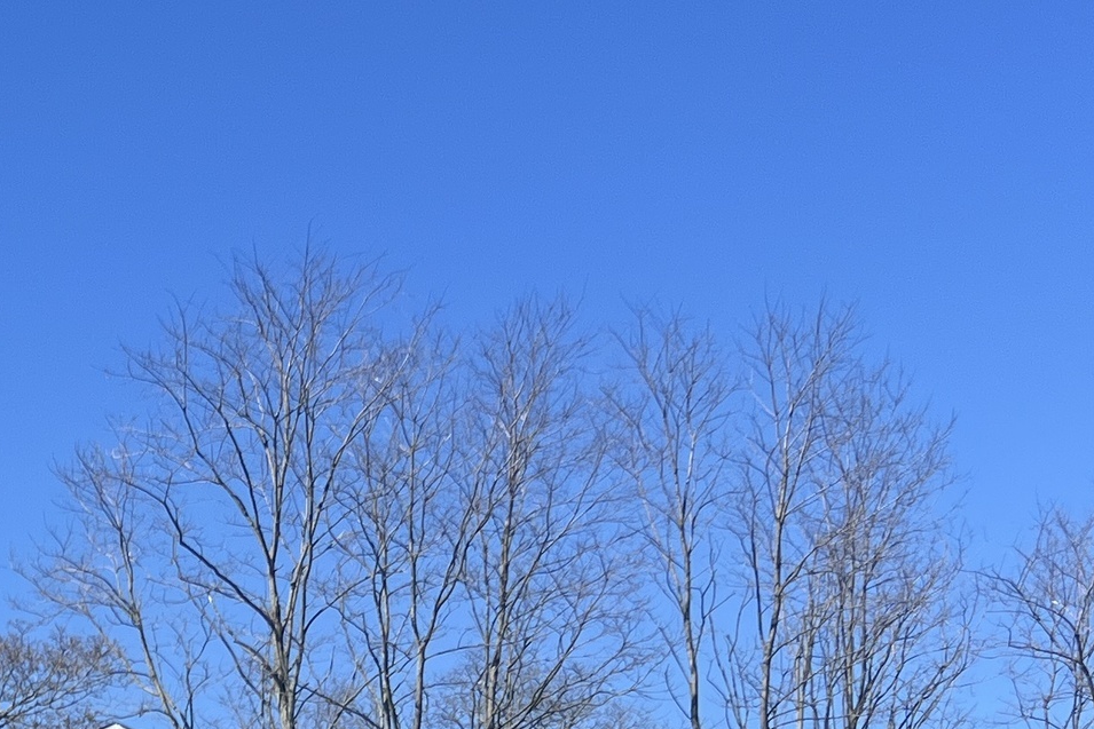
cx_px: -87
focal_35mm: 87
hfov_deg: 22.2
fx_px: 2644
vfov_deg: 14.7
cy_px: 1079
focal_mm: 5.7
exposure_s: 1/3571
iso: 50
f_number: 1.5
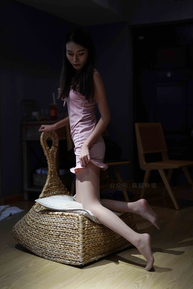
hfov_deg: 27.0
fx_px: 402
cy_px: 144
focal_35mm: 50
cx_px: 96
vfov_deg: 39.6
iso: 1000
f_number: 2
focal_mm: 50
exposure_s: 1/800
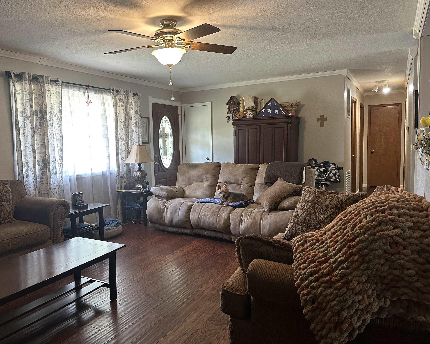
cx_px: 193
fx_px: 331
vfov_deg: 54.9
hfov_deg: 65.9
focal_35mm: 26
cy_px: 169
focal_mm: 6.86
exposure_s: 1/60
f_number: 1.78
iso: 250
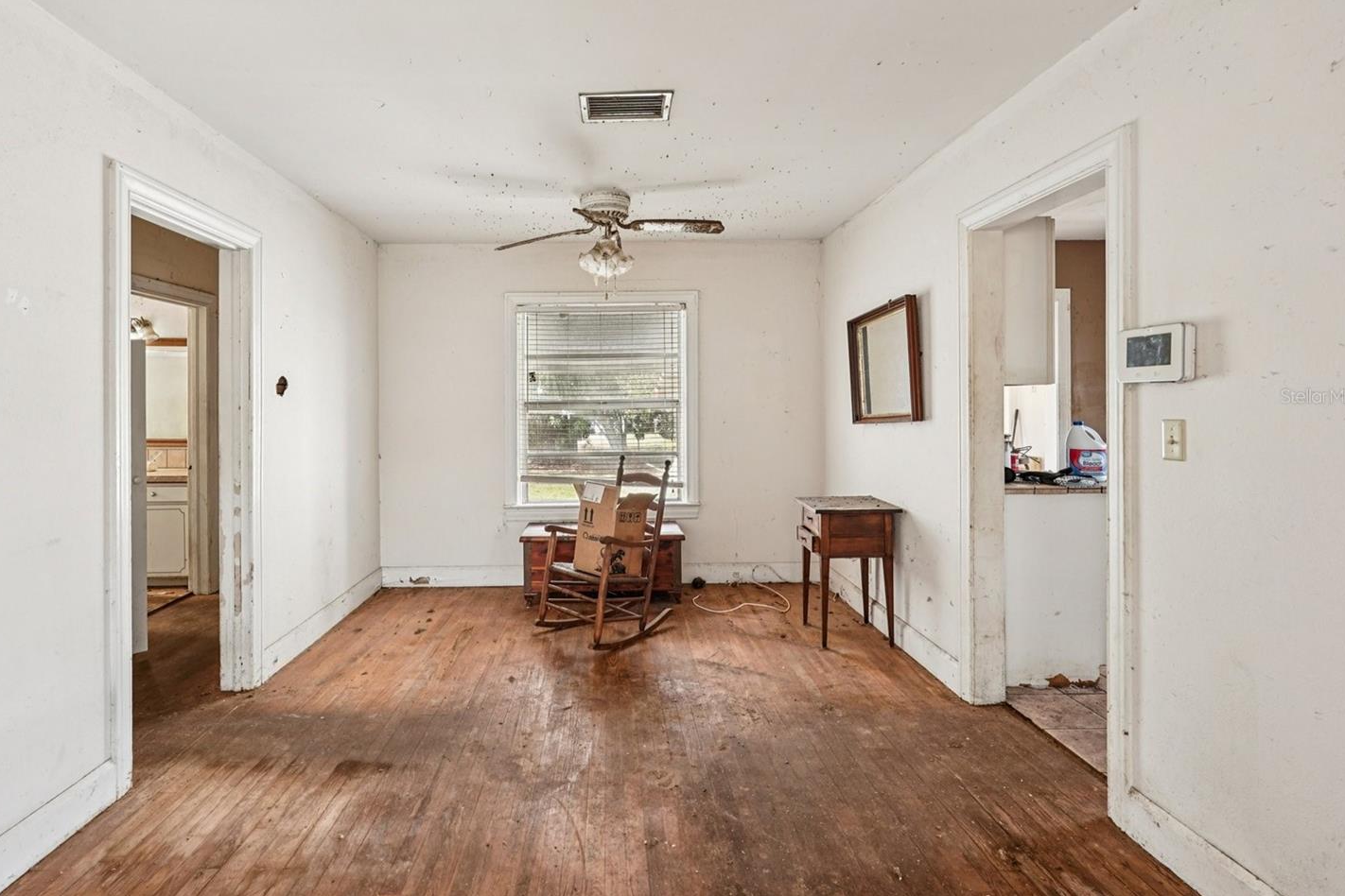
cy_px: 396
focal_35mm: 18
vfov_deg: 67.2
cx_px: 608
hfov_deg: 89.7
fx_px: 672
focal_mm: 16
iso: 400
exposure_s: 1/20
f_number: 8
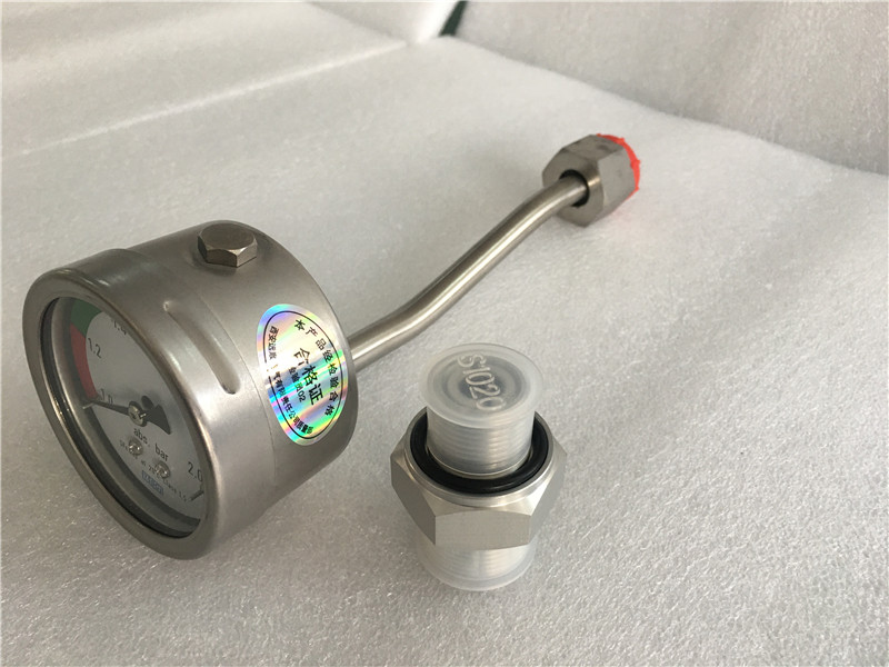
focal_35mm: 29
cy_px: 334
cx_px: 444
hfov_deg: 61.7
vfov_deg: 48.2
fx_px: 745
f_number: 2.2
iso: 50
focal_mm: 4.15
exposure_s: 1/33
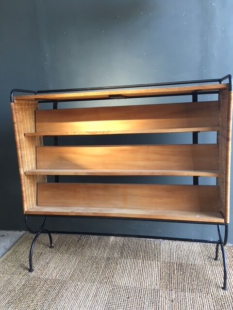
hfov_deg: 48.2
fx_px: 260
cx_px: 116
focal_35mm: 29
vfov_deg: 61.7
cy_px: 155
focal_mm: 4.15
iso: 64
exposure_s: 1/33
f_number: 2.2
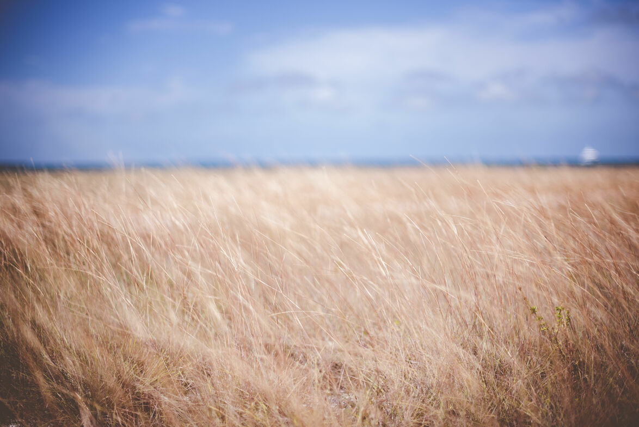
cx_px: 320
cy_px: 214
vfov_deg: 27.0
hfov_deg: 39.6
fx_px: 888
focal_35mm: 50
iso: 50
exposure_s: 1/4000
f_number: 1.4
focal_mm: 50
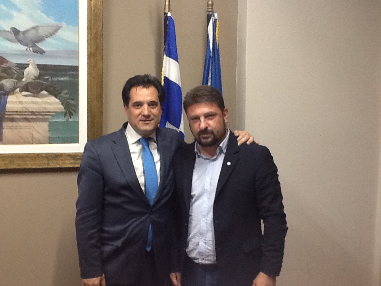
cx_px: 190
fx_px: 484
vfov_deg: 32.9
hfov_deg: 42.9
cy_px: 143
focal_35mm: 44
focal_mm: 2.03
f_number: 2.4
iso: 160
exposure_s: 1/30
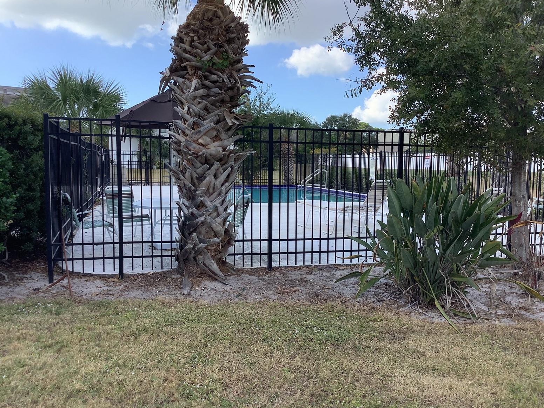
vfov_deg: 44.2
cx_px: 269
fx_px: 503
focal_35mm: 32
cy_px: 203
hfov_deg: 56.8
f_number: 2.4
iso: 25
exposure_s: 1/455
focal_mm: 3.3
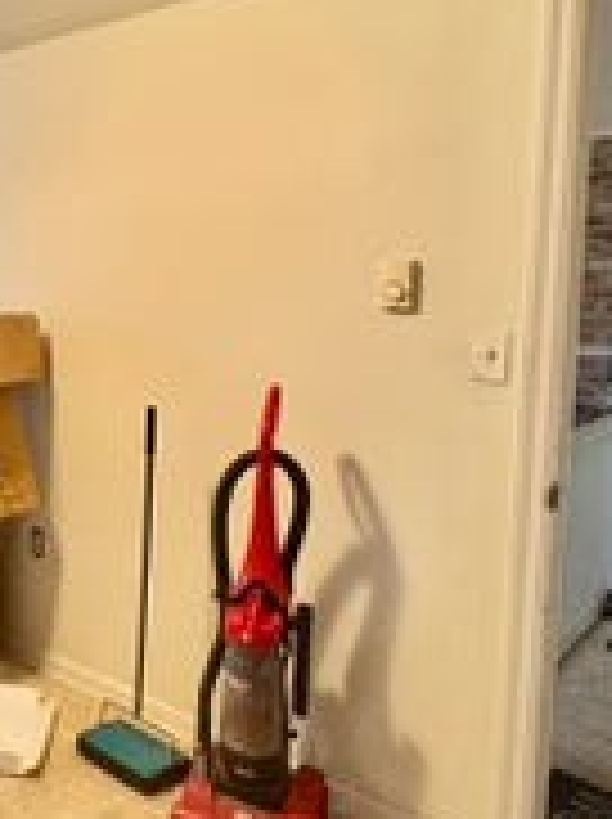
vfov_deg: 50.0
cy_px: 338
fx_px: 874
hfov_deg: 33.8
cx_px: -54
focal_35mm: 37
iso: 320
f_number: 2.2
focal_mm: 2.22
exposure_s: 1/60
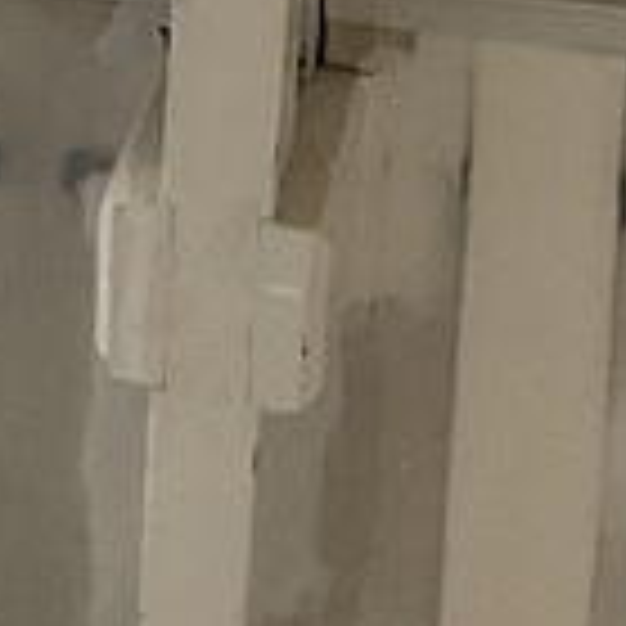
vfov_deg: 9.0
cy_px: -545
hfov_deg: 8.1
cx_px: -1238
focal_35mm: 184
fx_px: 3765
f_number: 1.8
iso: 40
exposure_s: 1/120
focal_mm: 3
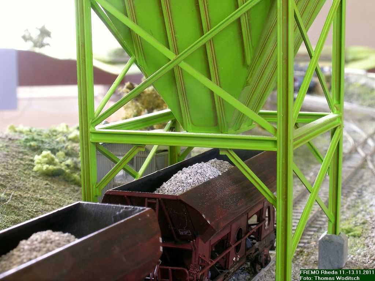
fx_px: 1571
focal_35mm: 145
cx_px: 188
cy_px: 140
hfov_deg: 13.6
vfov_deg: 10.2
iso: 50
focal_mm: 14.5
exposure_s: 1.18
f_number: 7.8
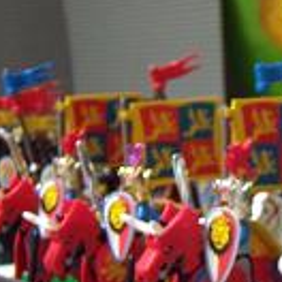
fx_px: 959
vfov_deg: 16.6
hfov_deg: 16.4
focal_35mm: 104
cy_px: 219
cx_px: 270
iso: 400
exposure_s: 1/20
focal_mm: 7.2
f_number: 3.1
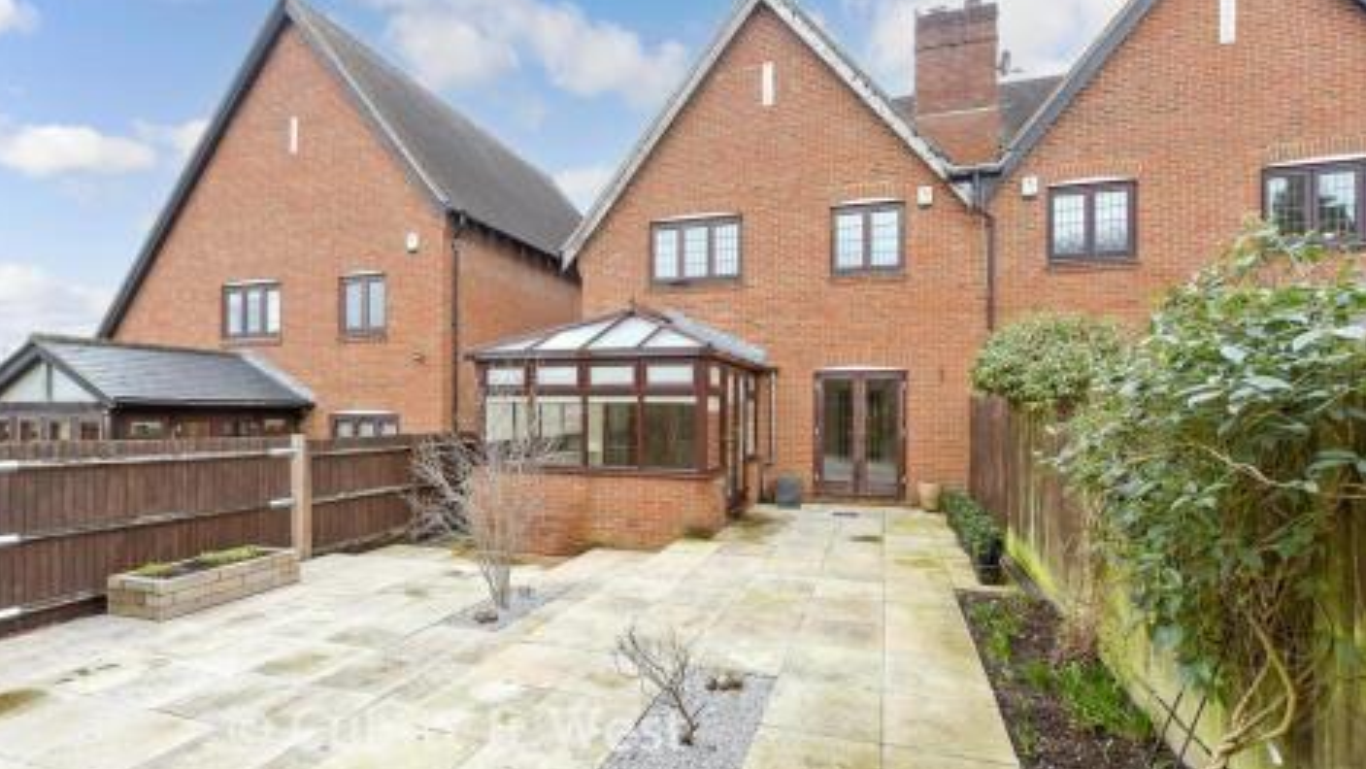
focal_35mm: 17
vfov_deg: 63.9
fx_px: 616
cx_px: 679
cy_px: 412
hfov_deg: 95.9
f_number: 8
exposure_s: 1/15
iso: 160
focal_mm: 11
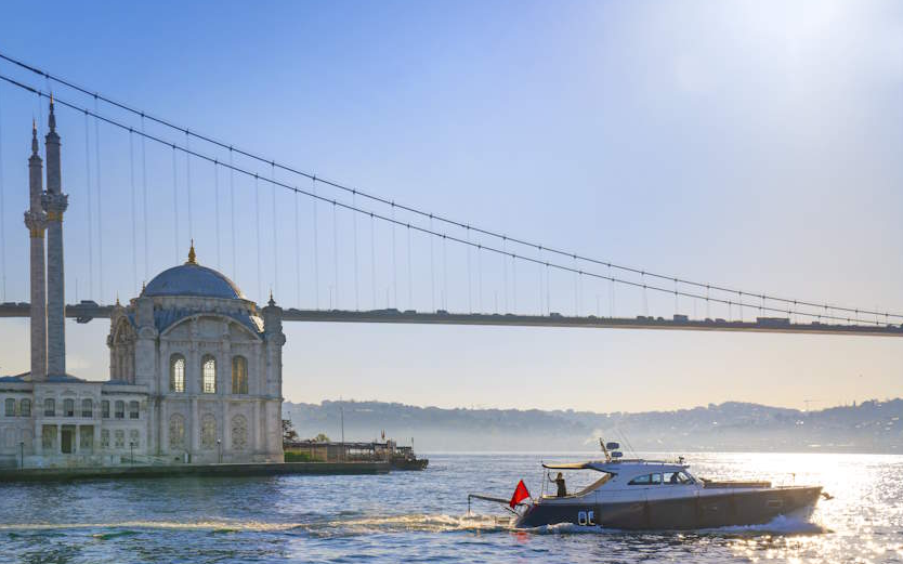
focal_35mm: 53
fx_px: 1304
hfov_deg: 38.2
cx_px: 449
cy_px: 294
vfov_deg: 24.4
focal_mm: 51
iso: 50
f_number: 6.3
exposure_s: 1/500
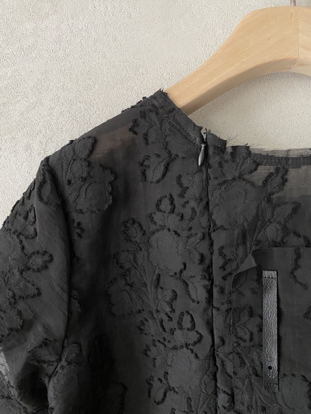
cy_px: 207
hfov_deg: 53.1
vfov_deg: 67.3
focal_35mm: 26
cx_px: 156
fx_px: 312
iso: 160
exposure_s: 1/60
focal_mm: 4.25
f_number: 1.8
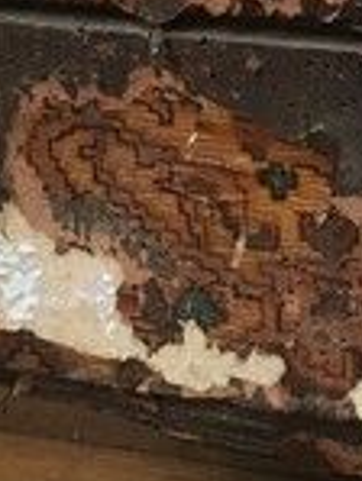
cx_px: 304
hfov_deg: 9.9
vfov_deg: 13.0
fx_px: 2075
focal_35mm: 149
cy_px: -26
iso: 125
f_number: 2.2
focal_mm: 4.15
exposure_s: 1/33
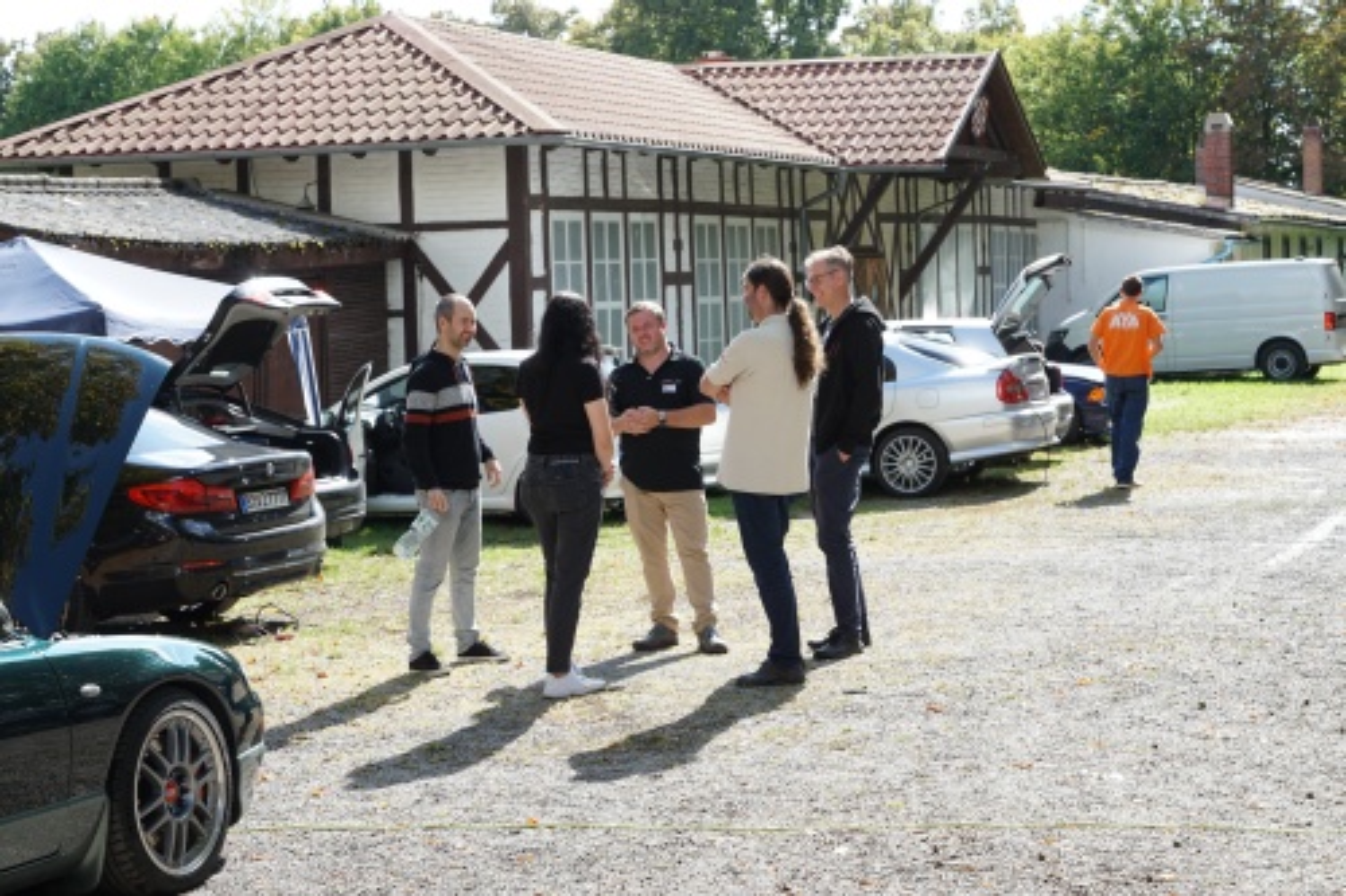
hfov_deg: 27.0
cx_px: 673
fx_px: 2803
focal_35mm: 75
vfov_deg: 18.2
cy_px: 448
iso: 200
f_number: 7.1
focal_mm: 50
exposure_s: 1/160
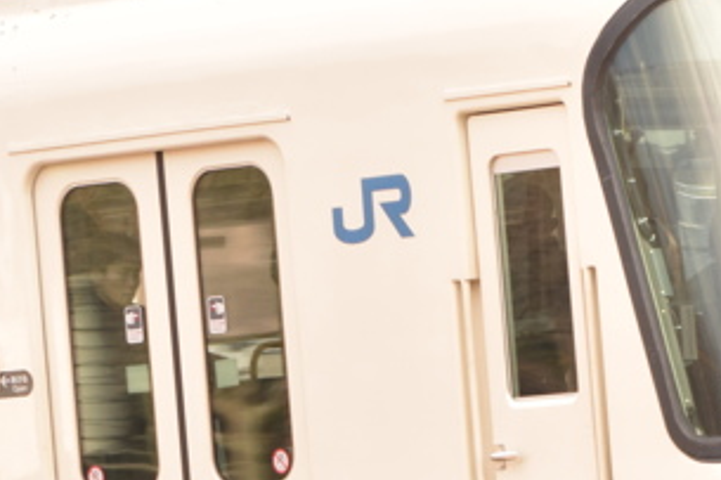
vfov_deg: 3.9
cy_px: 362
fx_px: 7046
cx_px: 1090
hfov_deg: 5.8
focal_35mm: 352
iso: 400
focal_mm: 70
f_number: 11
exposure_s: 1/125
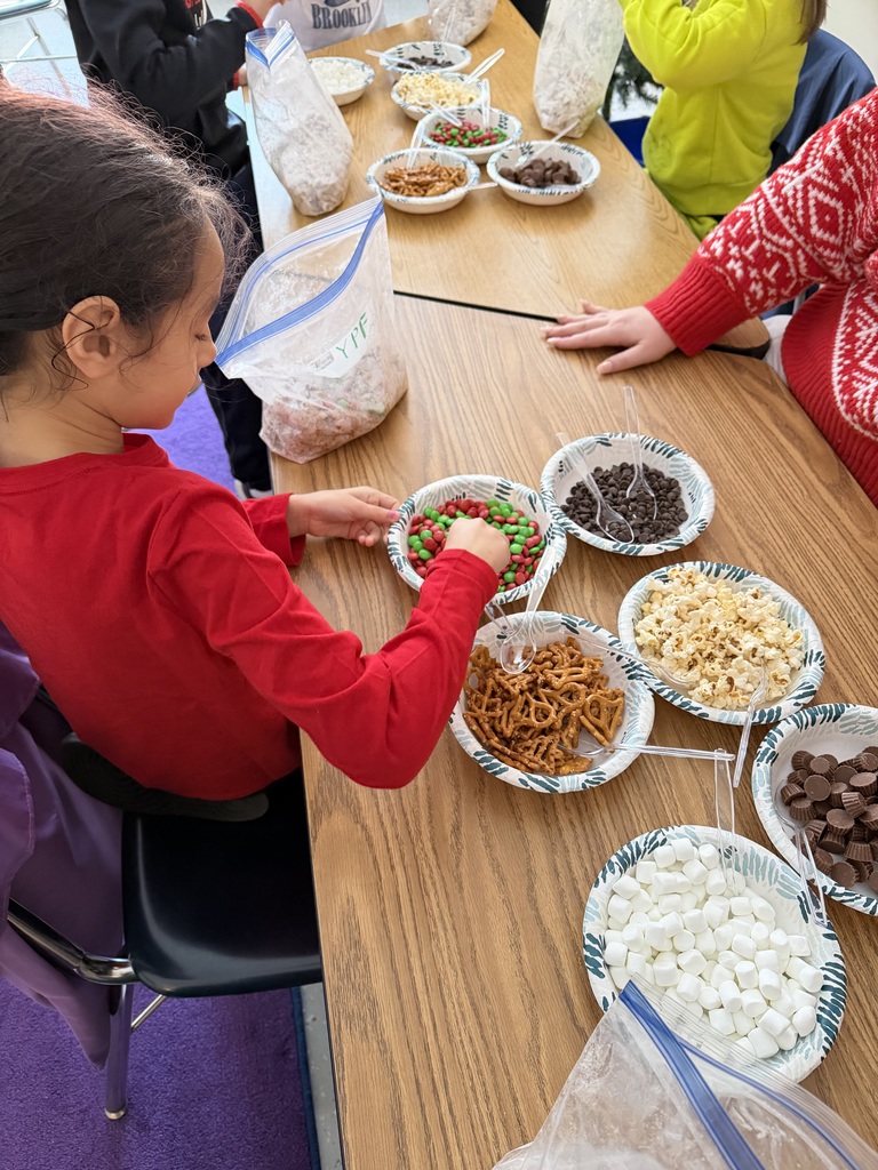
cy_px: 585
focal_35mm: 24
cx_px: 439
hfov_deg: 56.8
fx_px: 812
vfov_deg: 71.6
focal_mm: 6.76
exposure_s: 1/60
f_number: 1.78
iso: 500
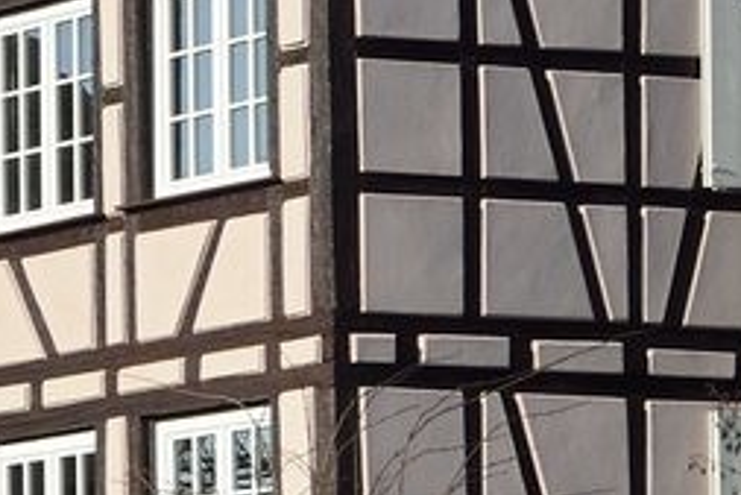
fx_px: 6508
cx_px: -1517
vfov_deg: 4.3
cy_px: 611
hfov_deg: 6.0
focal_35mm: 316
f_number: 11
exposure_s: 1/250
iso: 200
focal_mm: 50
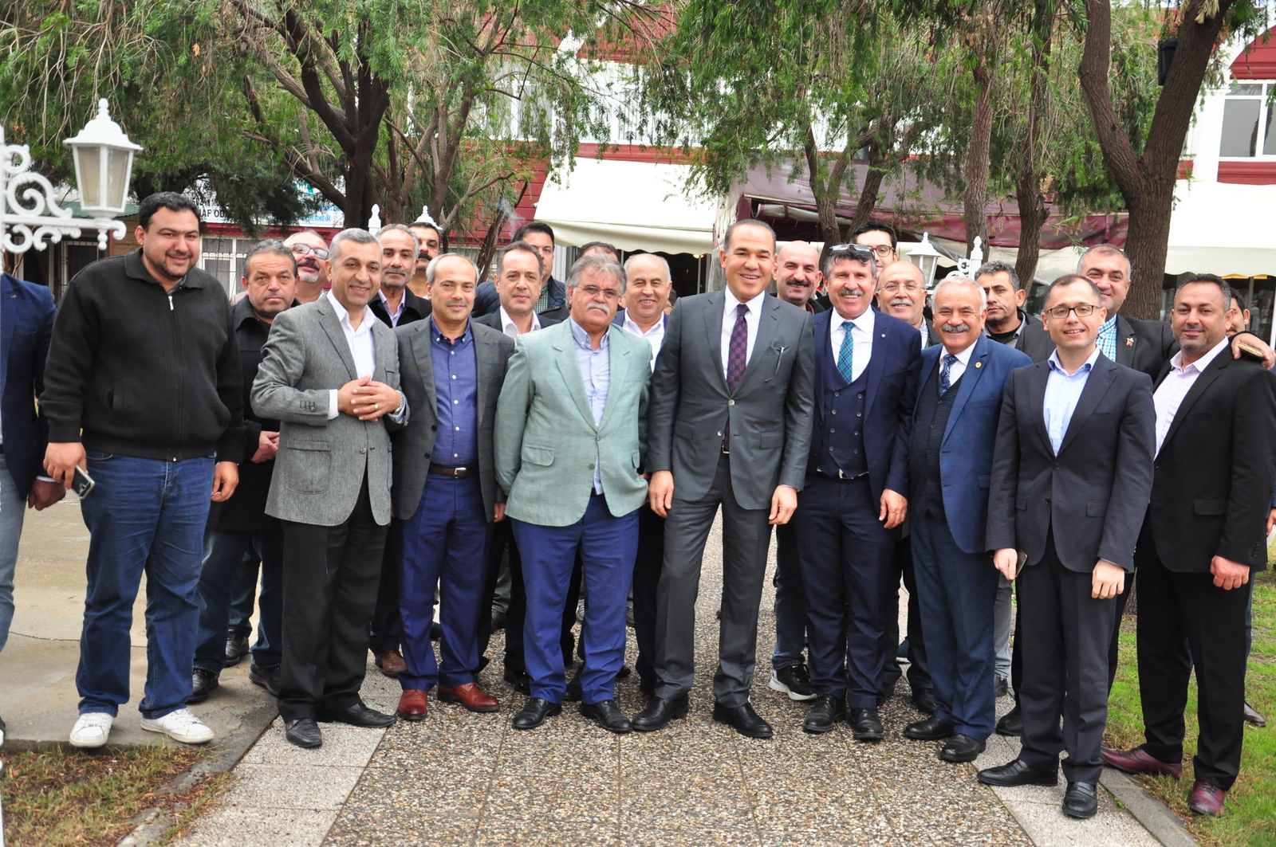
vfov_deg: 31.8
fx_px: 1487
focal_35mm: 42
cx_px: 638
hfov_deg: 46.4
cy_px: 424
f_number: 4
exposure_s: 1/125
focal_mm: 28
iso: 800
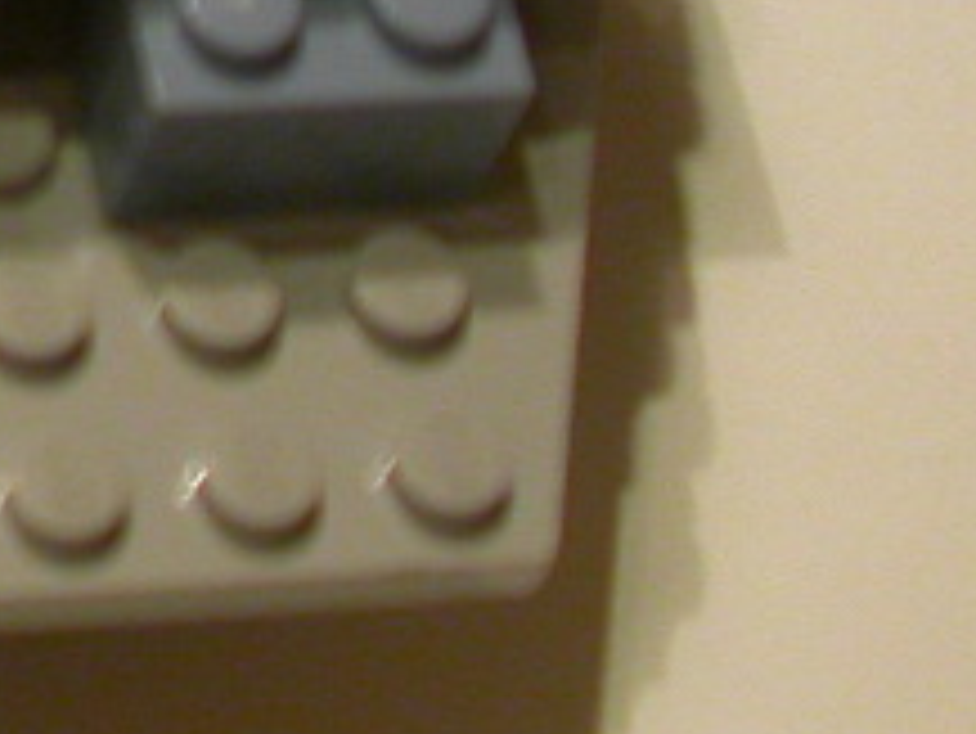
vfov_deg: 8.1
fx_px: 5050
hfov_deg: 10.1
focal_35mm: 179
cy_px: -455
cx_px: -1070
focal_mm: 7.85
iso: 100
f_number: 3
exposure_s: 1/36.5
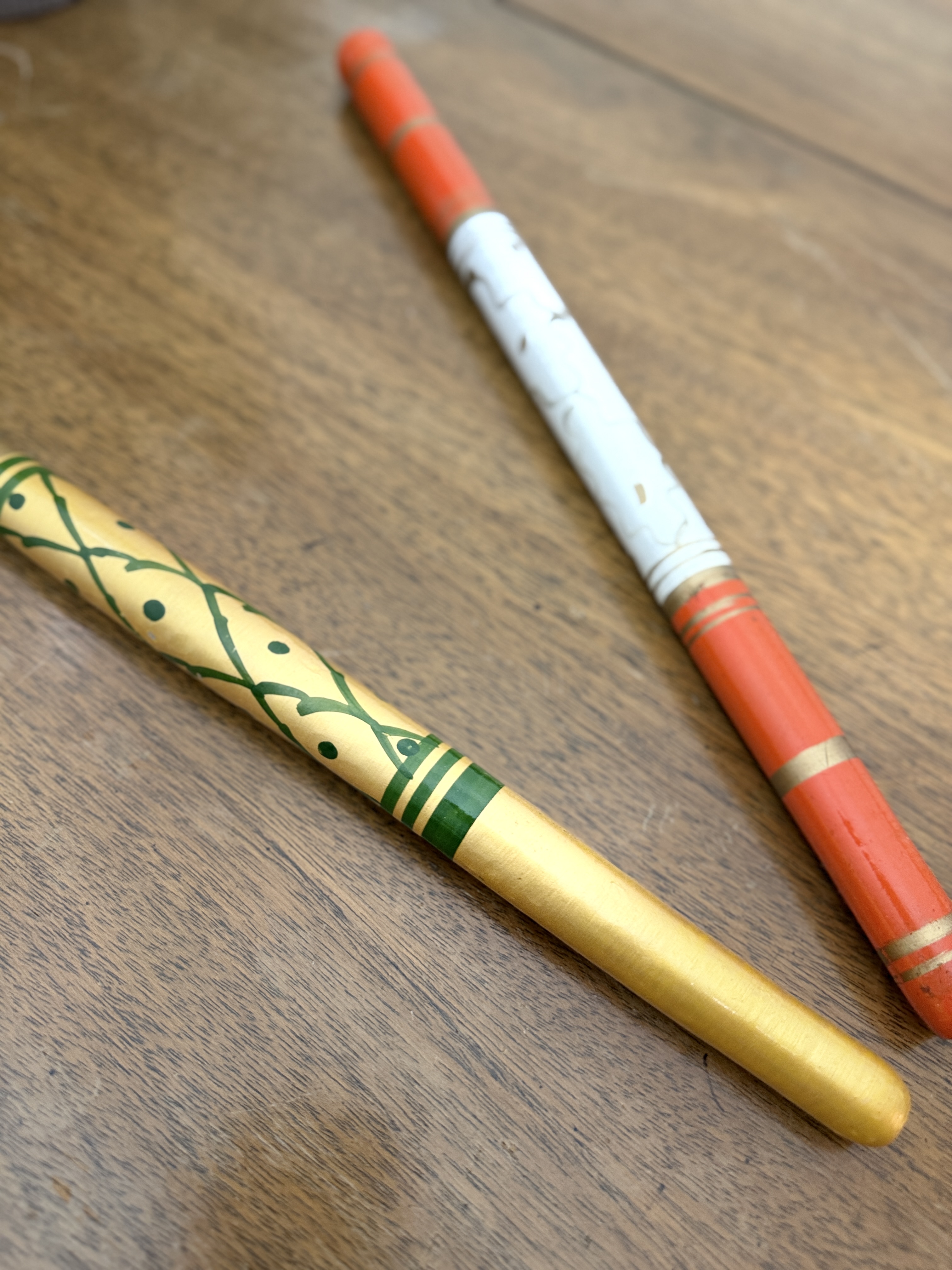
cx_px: 476
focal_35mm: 24
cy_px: 635
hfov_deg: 56.8
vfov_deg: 71.6
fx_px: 880
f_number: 1.78
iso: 250
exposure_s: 1/60
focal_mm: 6.76
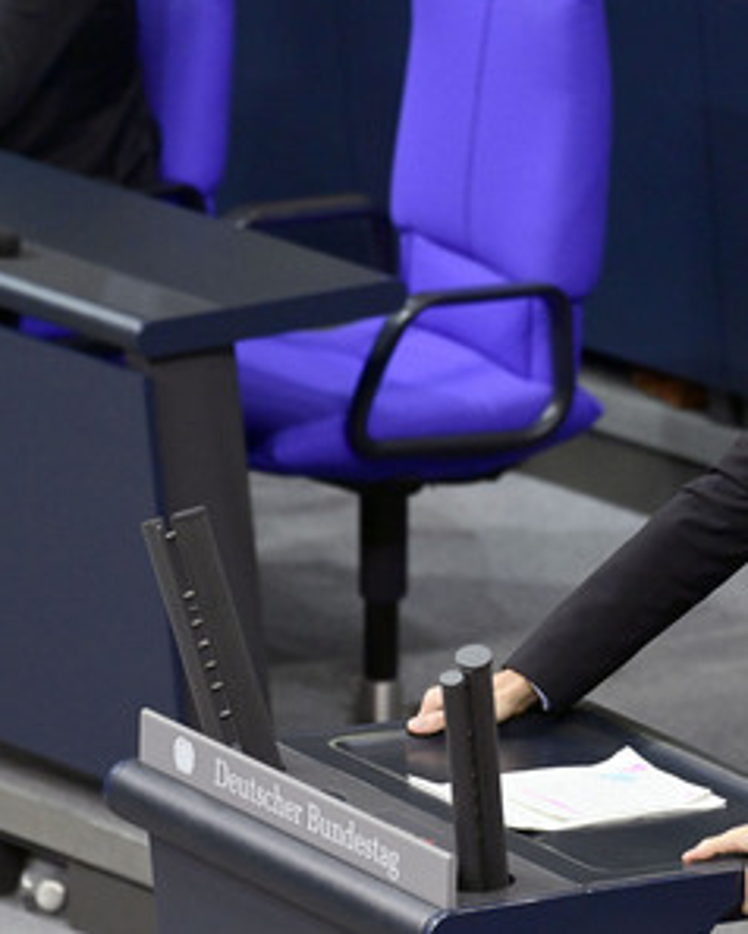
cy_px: 465
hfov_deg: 3.5
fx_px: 12191
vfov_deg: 4.4
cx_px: 677
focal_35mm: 441
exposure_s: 1/320
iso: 10000
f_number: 5.6
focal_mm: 310
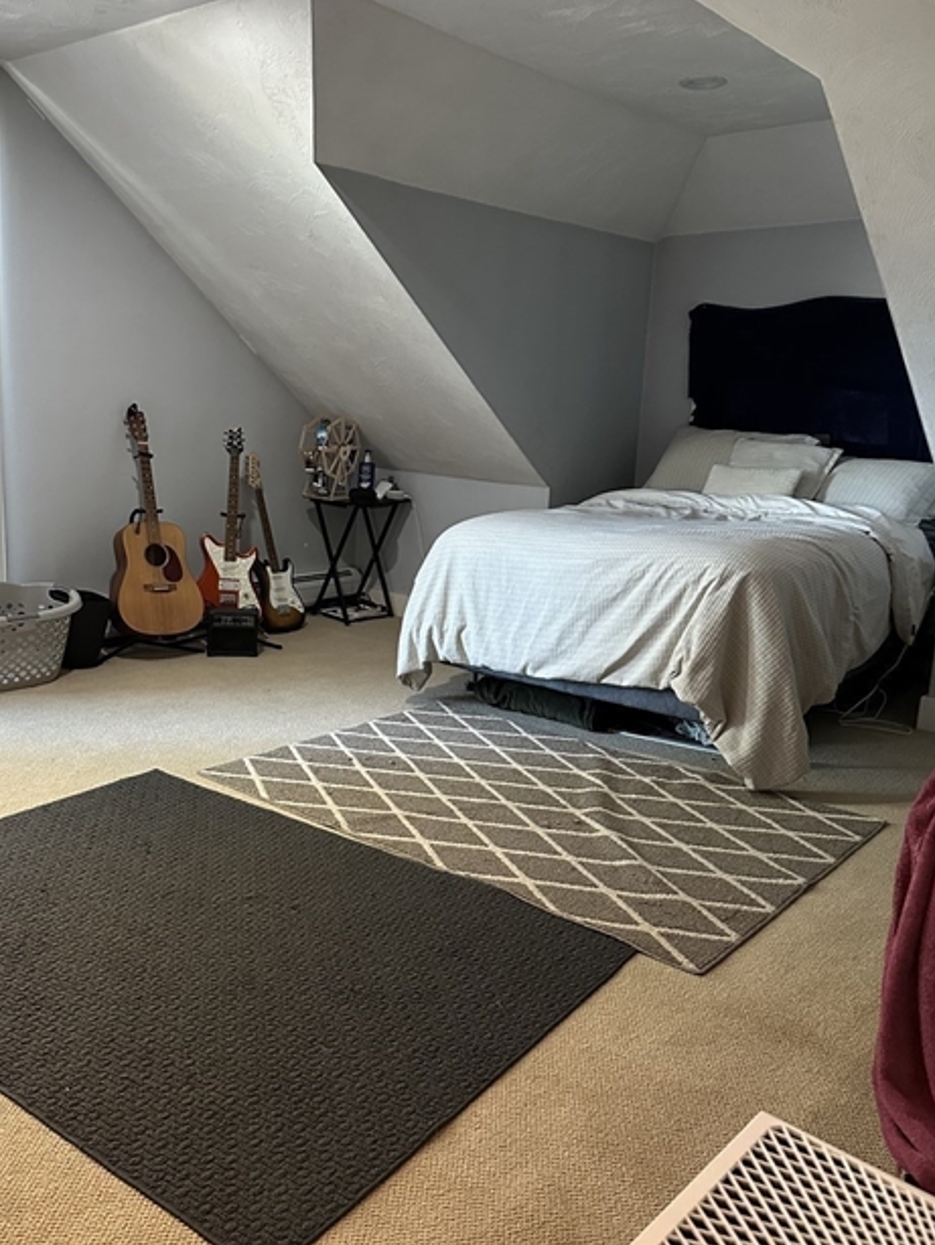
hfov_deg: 46.6
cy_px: 598
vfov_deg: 59.9
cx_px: 373
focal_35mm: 30
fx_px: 1080
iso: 500
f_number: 1.78
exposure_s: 1/60
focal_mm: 6.86
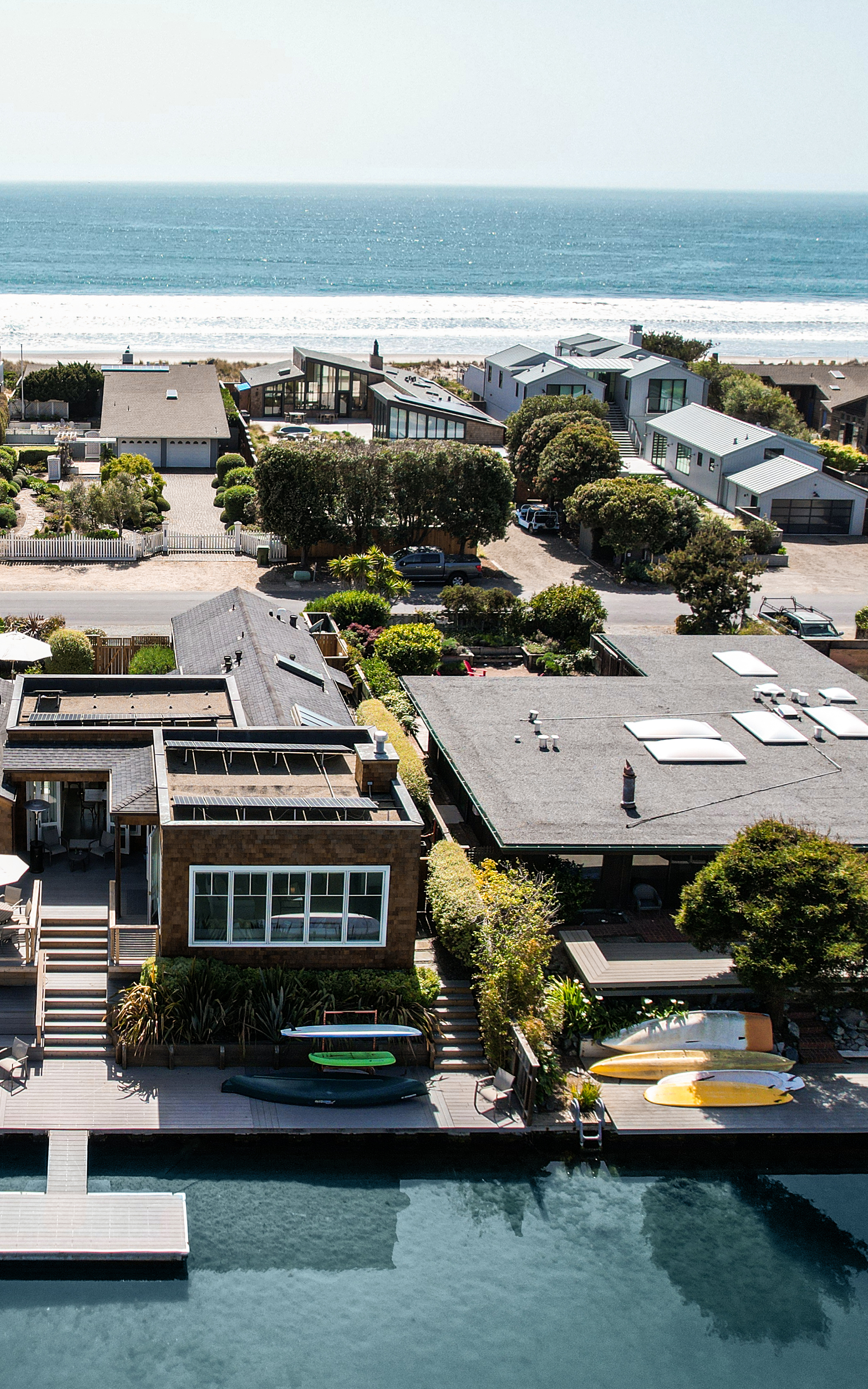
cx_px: 67
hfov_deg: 33.3
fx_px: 1362
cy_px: 659
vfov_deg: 54.0
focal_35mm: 36
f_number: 2.8
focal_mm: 8.38
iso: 100
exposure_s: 1/1500
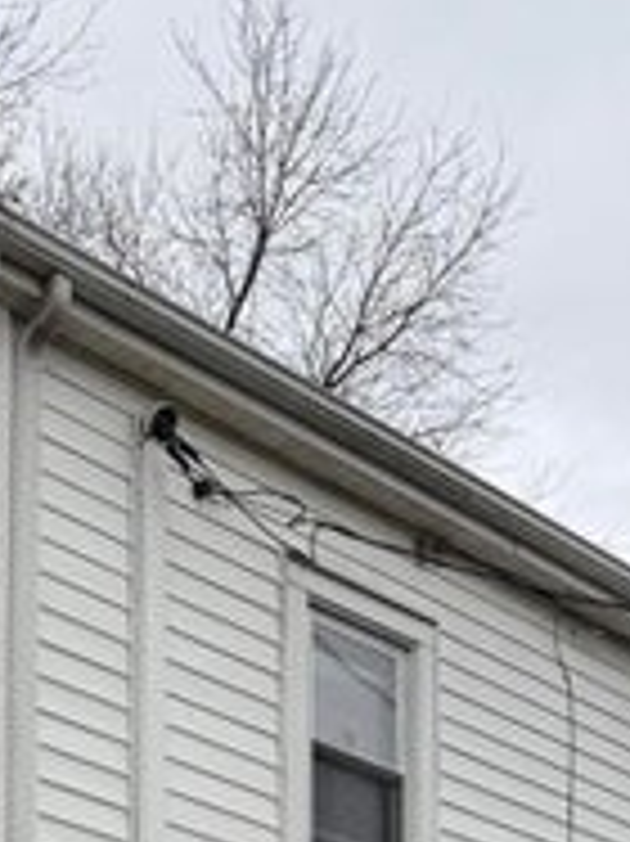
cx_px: 230
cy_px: 1351
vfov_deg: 19.8
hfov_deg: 17.9
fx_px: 1992
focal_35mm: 82
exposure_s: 1/931
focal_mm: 6.76
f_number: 1.78
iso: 80
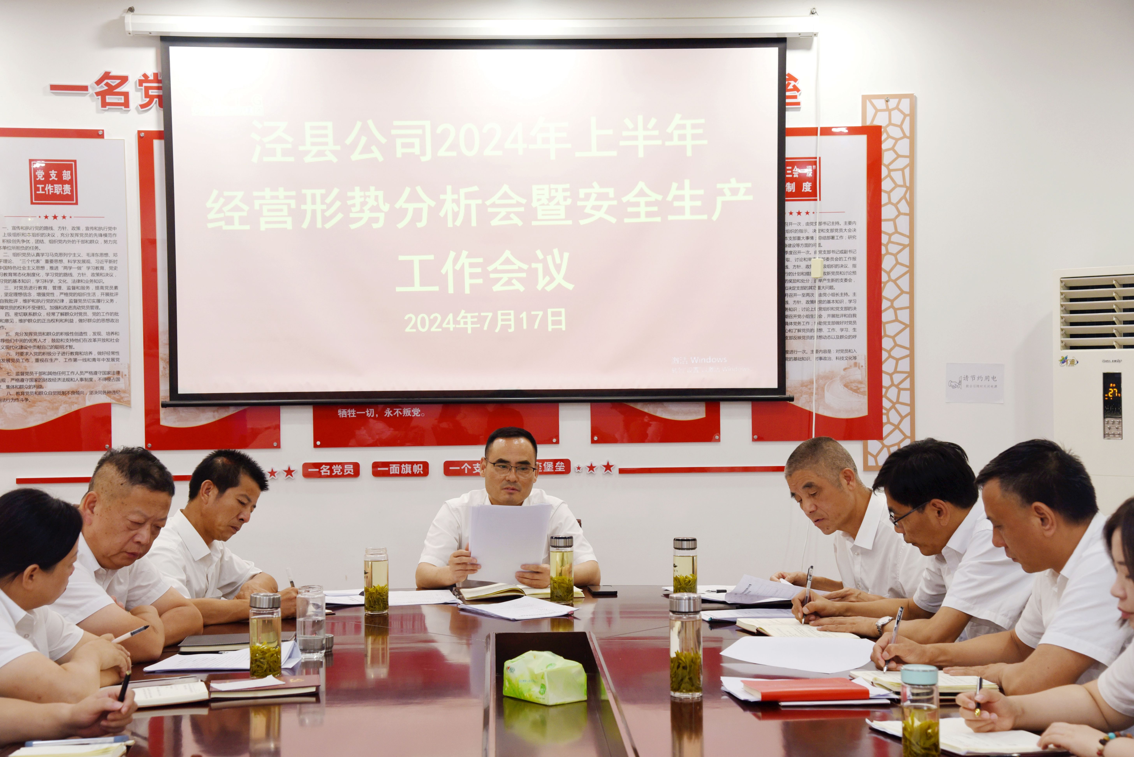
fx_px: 1828
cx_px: 567
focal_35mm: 58
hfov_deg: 34.5
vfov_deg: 23.4
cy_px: 378
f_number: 5.6
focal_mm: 58
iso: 800
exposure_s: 1/30
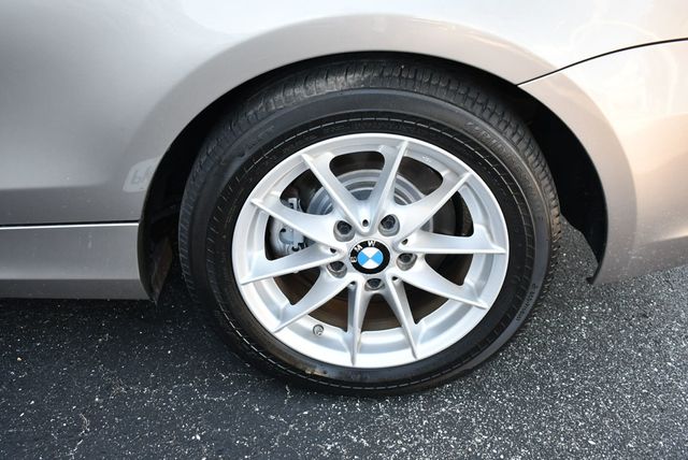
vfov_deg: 36.9
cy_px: 230
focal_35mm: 36
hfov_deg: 53.1
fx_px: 689
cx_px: 344
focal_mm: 18
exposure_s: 1/250
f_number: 3.5
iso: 400
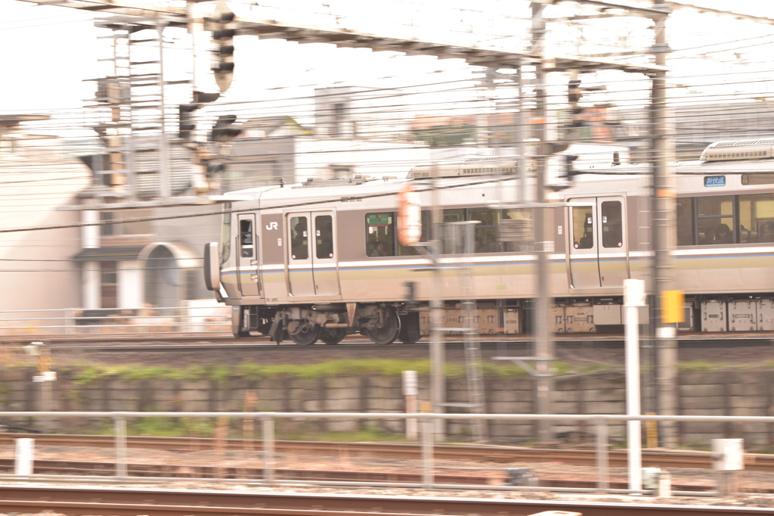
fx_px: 2257
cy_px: 258
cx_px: 387
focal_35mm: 105
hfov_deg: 19.5
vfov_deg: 13.0
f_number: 11
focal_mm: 70
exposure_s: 1/125
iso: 560
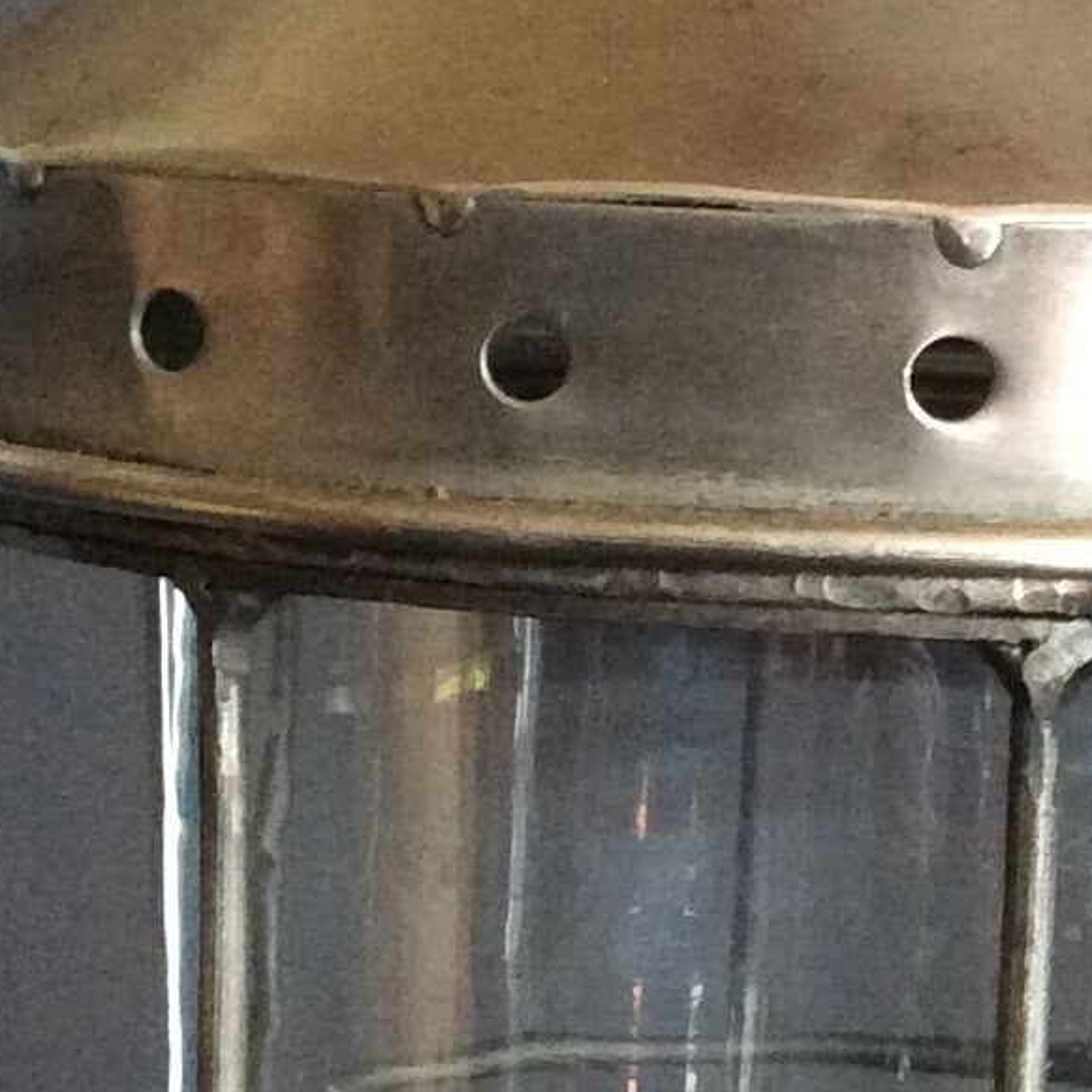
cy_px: 643
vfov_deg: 13.8
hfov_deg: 13.6
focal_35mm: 126
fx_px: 4497
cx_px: 1160
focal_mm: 3.3
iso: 200
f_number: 2.4
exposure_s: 1/25
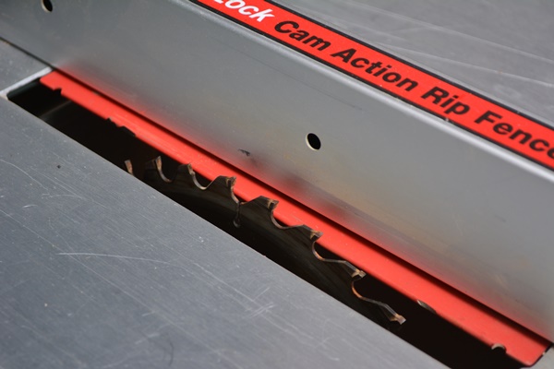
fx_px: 1108
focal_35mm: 72
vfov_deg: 18.9
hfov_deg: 28.1
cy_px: 184
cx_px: 277
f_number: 5.3
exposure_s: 1/100
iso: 400
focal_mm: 48
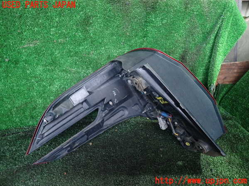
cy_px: 93
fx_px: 180
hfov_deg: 69.4
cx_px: 124
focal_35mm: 25
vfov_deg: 54.9
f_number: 2
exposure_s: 1/20
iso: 800
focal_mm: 4.5
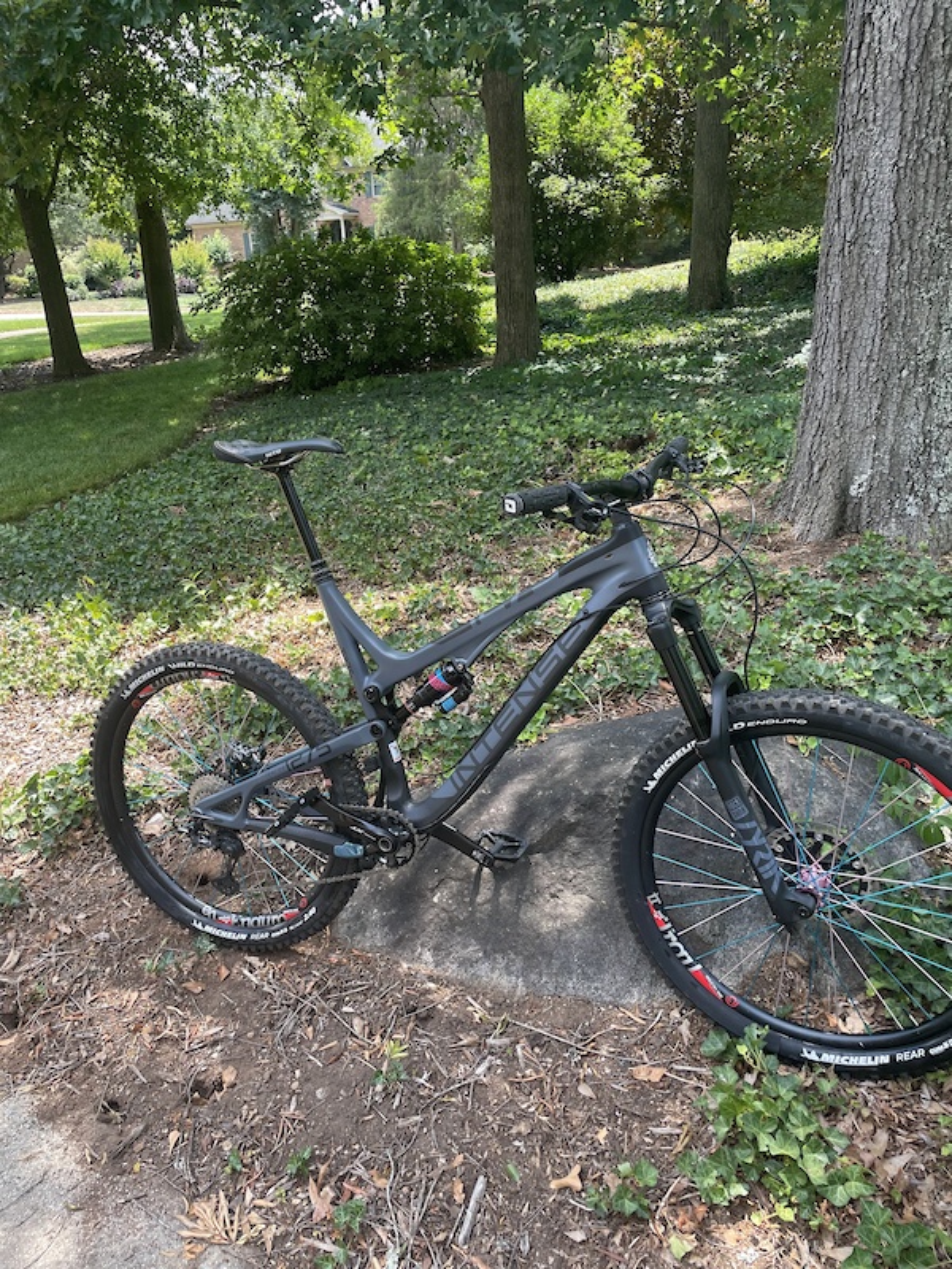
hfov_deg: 53.1
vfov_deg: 67.3
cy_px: 634
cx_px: 476
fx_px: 953
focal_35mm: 26
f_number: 1.6
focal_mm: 4.2
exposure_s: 1/206
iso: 32
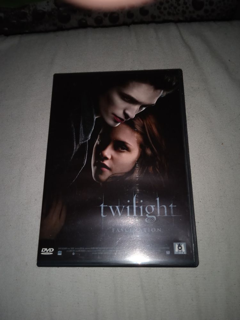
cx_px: 120
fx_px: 259
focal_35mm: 28
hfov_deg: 49.7
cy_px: 160
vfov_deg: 63.4
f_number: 2.2
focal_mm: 3.43
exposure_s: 1/33.3
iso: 343
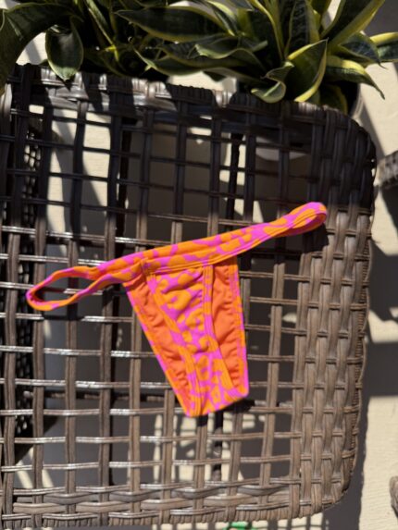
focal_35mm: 24
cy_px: 265
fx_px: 368
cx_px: 199
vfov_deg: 71.6
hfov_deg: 56.8
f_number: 1.78
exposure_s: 1/3759
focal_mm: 6.76
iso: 80
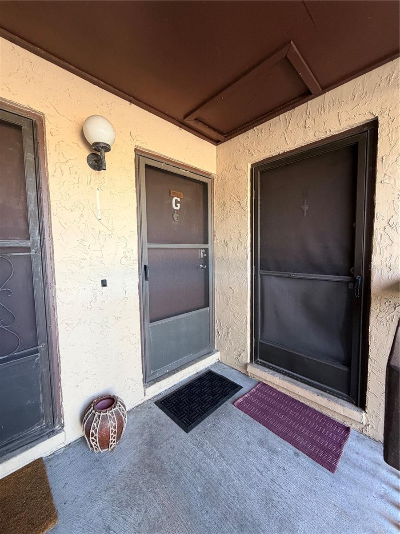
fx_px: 216
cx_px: 200
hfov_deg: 85.7
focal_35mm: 14
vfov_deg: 102.1
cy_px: 267
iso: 200
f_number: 2.2
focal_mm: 2.22
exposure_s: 1/121
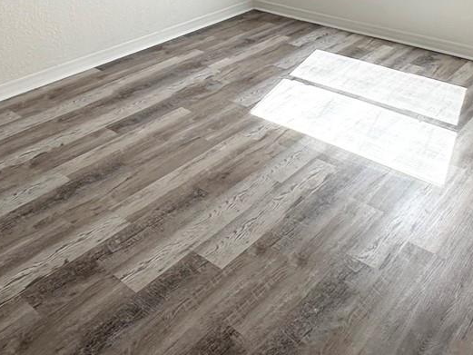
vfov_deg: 29.0
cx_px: 192
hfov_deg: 43.7
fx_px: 588
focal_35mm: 43
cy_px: -74
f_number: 2.2
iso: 40
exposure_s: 1/282
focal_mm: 2.22
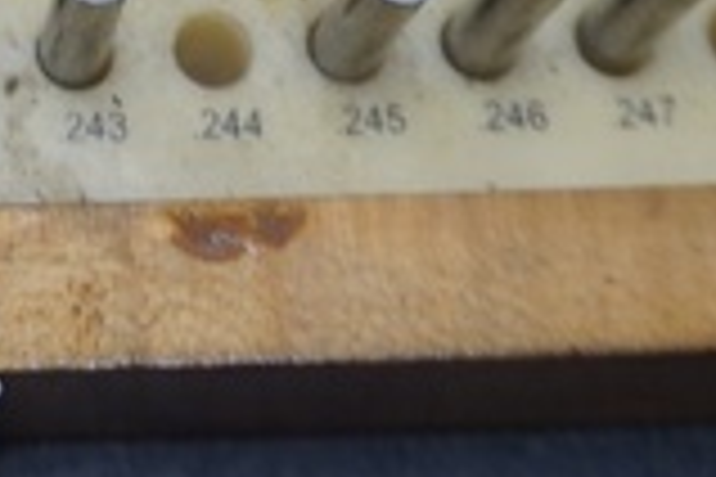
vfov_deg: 11.3
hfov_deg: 17.8
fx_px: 2168
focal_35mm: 109
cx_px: -158
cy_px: -508
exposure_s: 1/60
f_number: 4
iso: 320
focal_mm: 16
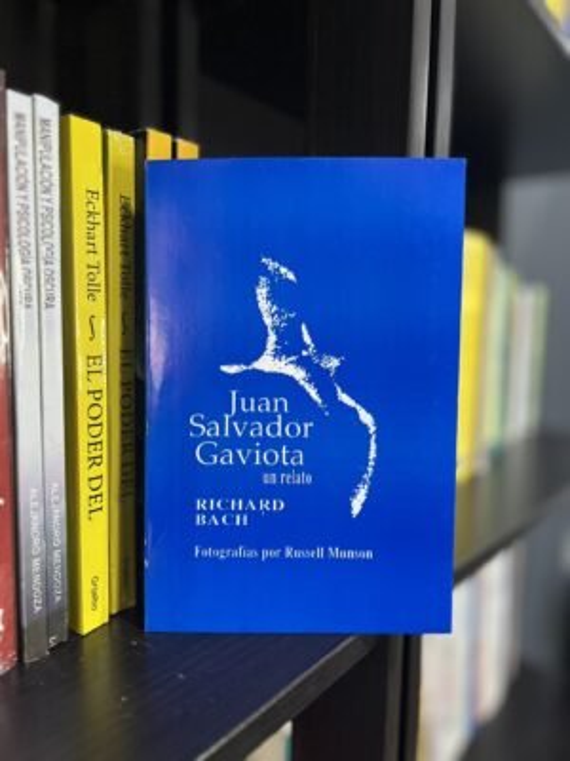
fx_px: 571
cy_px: 380
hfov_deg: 53.1
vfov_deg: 67.3
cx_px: 285
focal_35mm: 26
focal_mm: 5.7
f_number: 1.5
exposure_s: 1/60
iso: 500
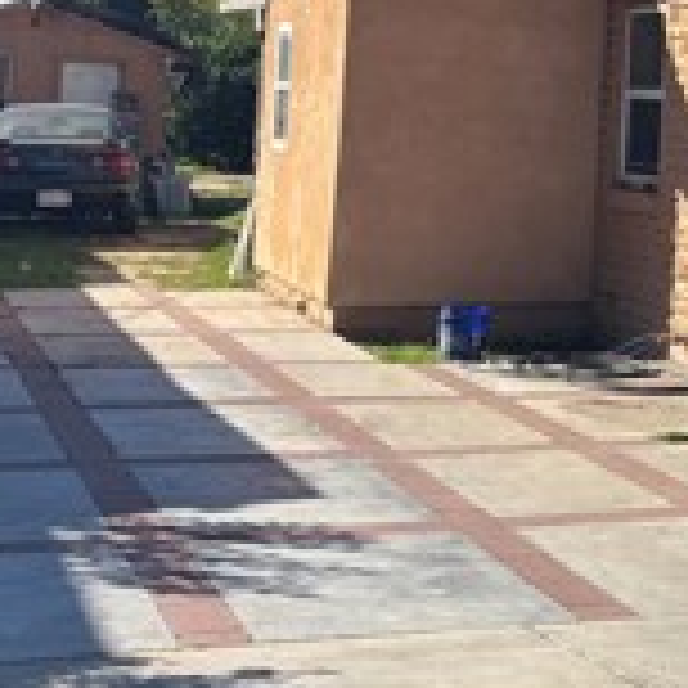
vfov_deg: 17.6
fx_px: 2159
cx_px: 967
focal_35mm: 96
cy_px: -27
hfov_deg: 16.8
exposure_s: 1/2857
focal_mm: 5.96
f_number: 1.6
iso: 50
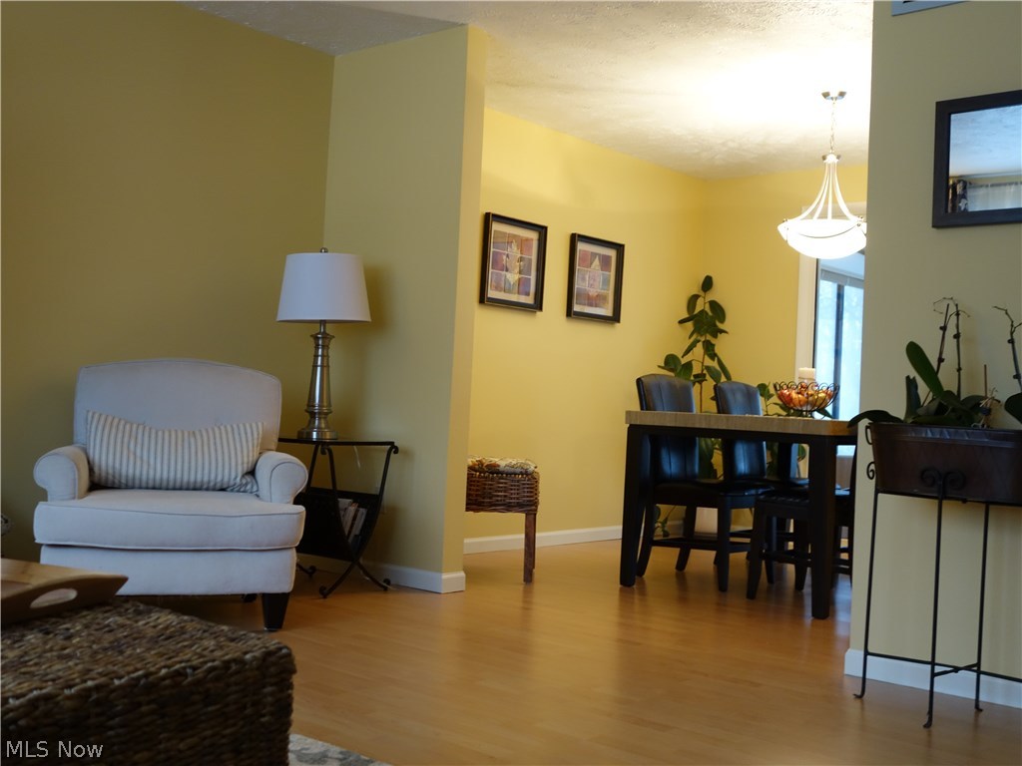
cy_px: 383
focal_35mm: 37
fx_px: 1092
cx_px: 511
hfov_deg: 50.1
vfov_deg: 38.7
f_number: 2.8
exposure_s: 1/40
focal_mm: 13.58
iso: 800
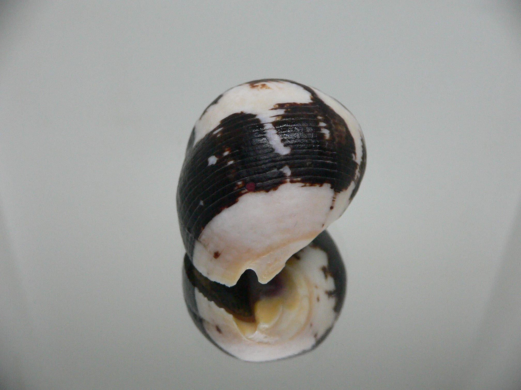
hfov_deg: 52.6
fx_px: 527
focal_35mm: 35
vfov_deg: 40.7
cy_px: 195
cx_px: 260
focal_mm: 4.6
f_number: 2.8
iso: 200
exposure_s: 1/60
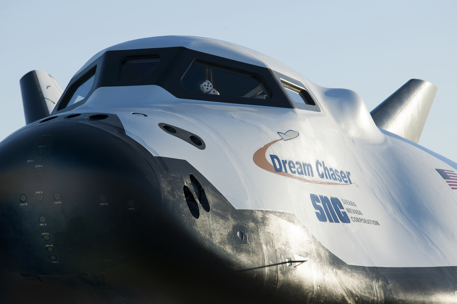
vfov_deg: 5.5
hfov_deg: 8.2
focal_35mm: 250
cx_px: 228
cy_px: 152
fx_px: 3173
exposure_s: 1/200
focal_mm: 250
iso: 100
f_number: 10
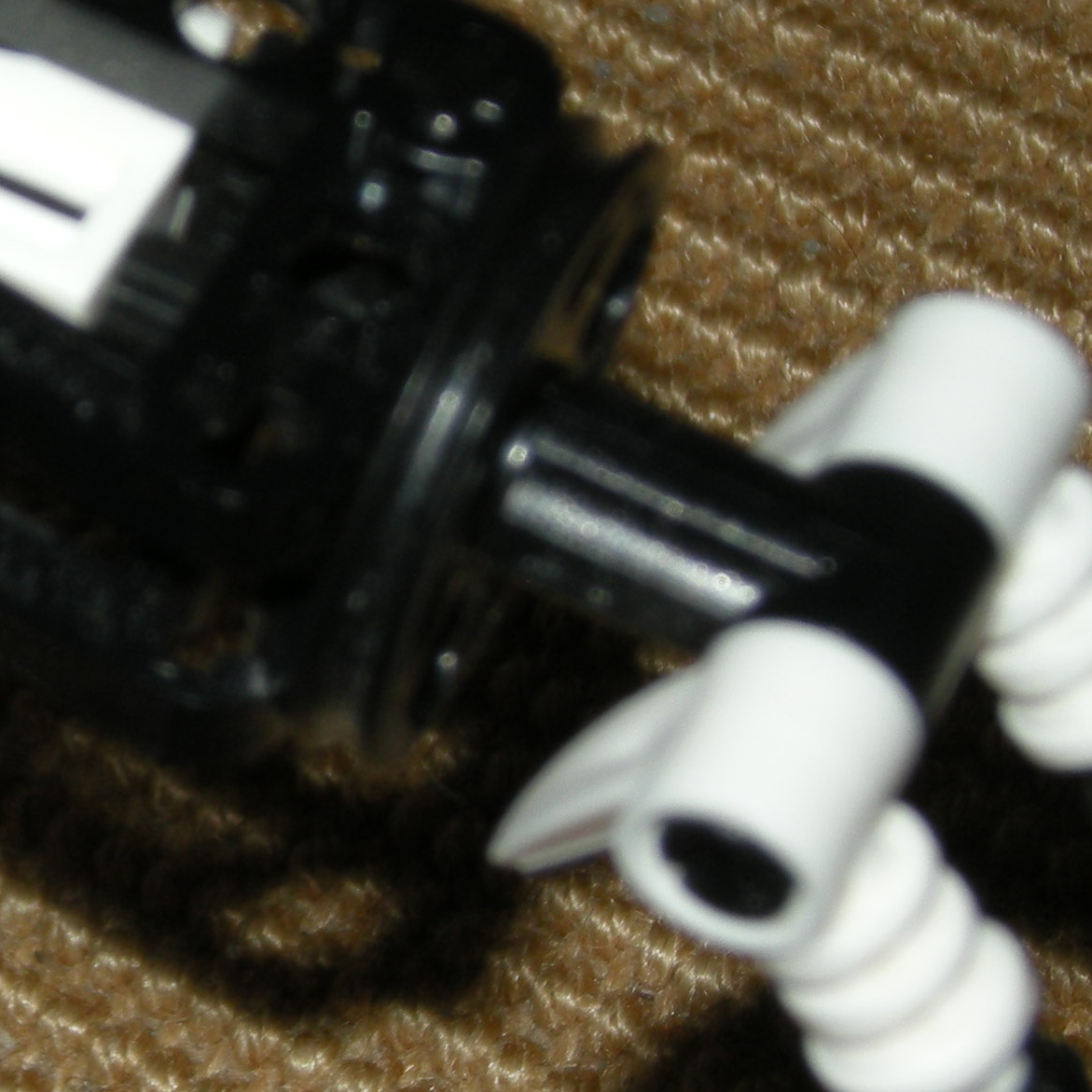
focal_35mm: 170
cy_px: 532
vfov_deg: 10.3
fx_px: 6067
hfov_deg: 10.2
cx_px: 16
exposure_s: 1/120
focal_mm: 11.5
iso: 64
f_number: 4.4
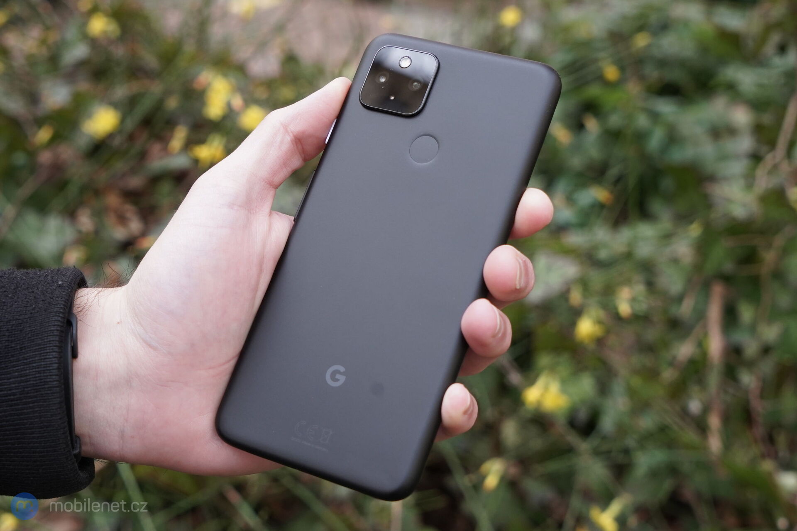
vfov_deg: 29.2
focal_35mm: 46
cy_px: 266
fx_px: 1018
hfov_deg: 42.7
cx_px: 398
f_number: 6.3
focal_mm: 46
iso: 1600
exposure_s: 1/200
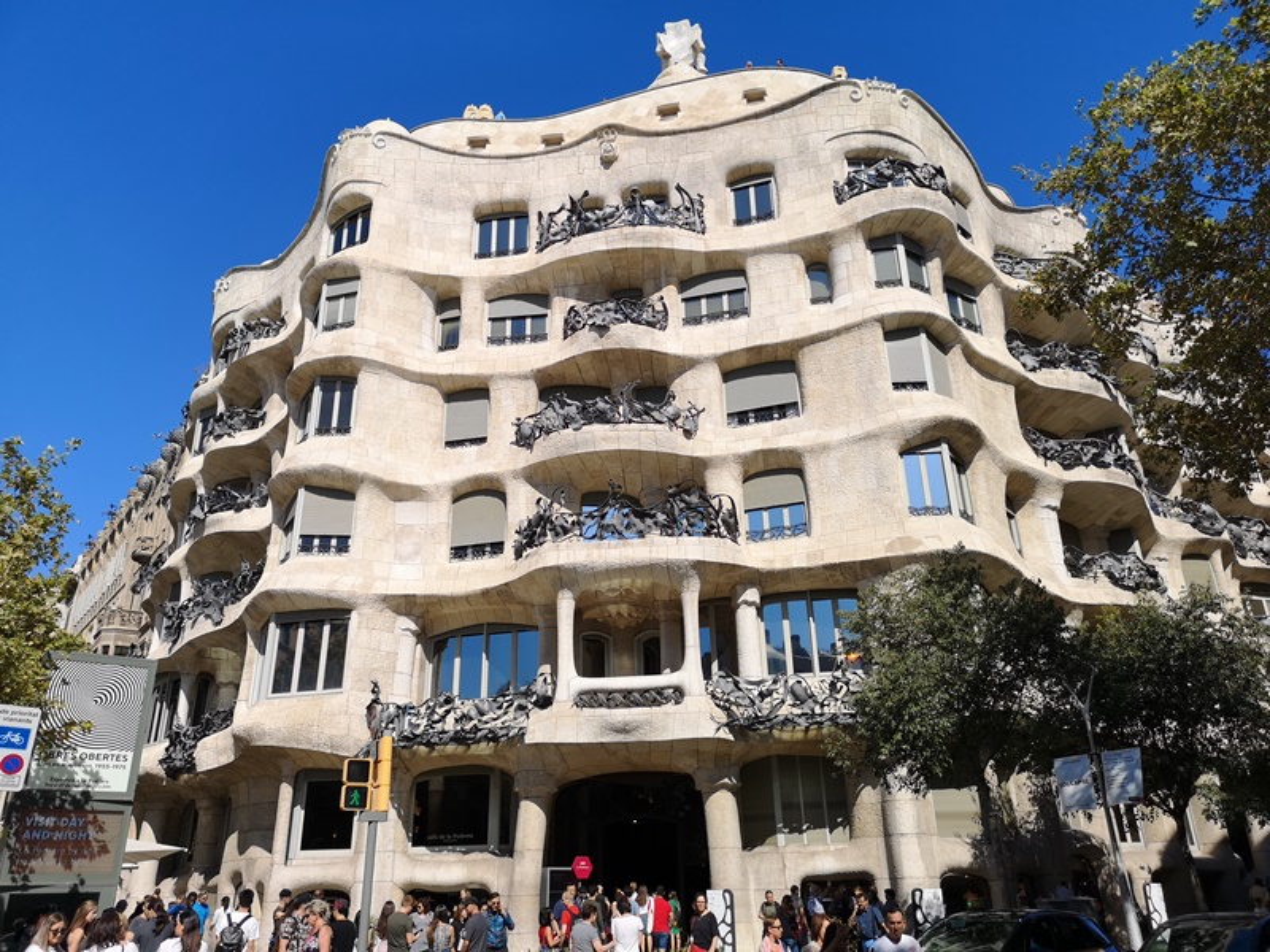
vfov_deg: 51.4
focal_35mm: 27
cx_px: 635
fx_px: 991
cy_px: 476
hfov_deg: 65.3
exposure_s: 1/2639
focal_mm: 3.95
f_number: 1.8
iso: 50
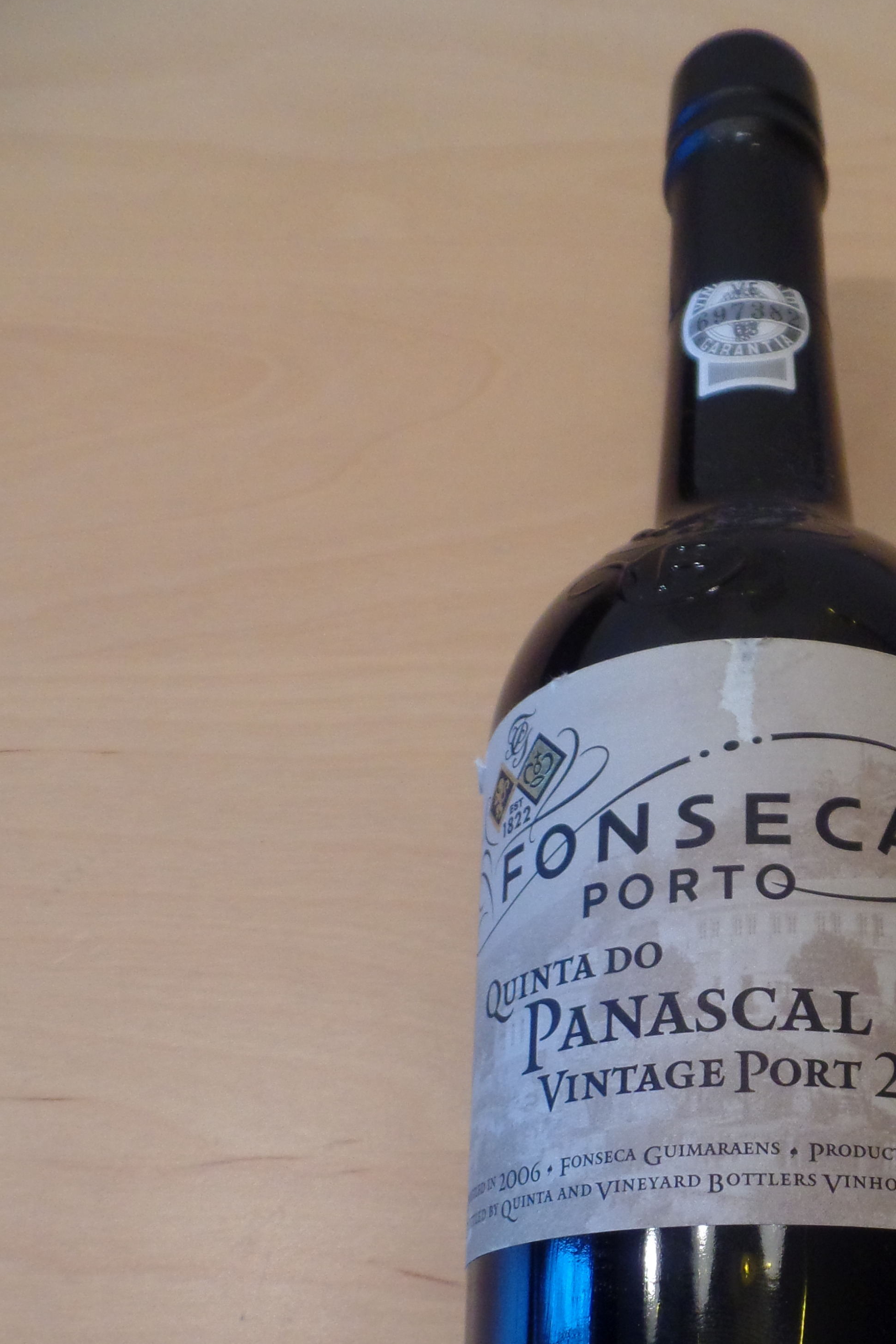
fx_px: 1419
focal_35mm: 38
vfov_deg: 48.5
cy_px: 1028
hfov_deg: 33.6
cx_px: 763
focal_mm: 4.1
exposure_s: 1/30
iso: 240
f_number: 2.8
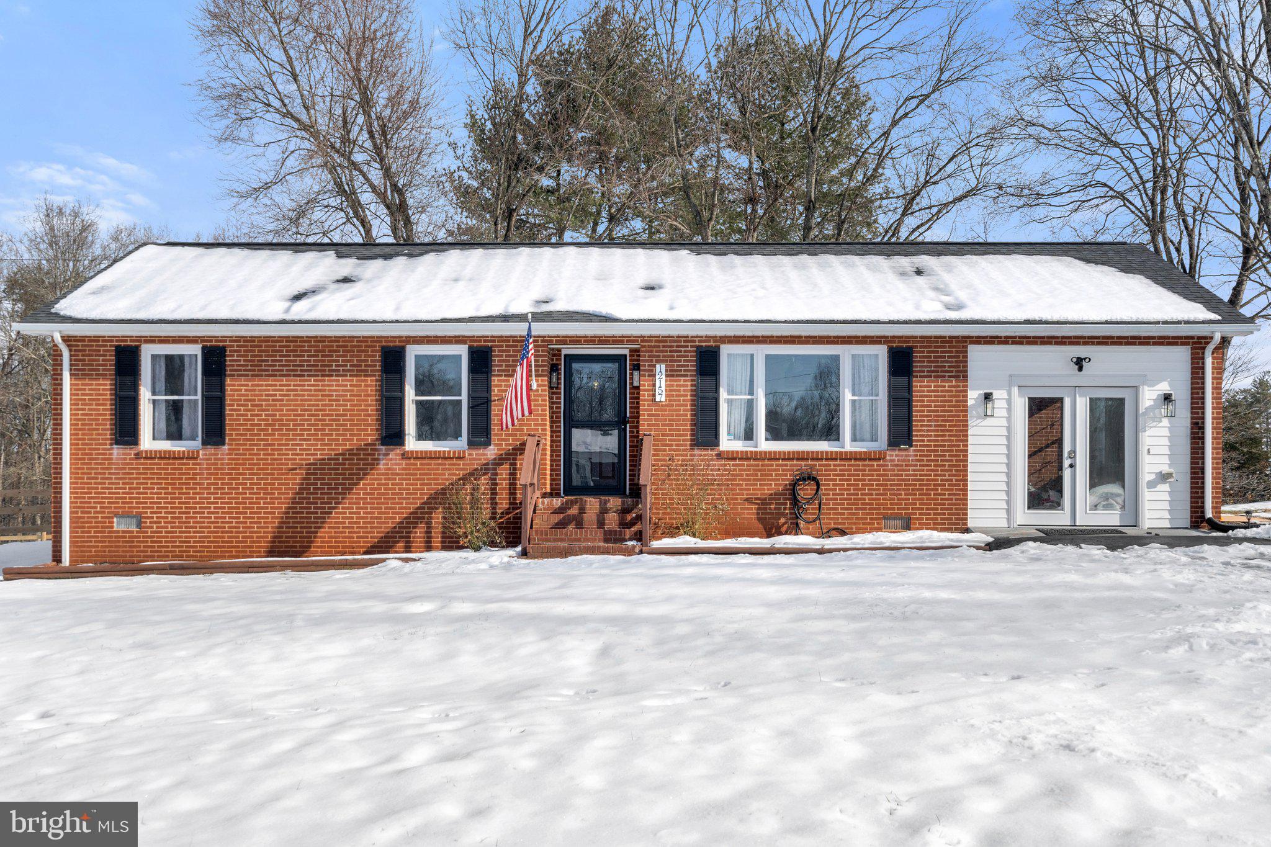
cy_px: 424
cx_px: 636
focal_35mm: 35
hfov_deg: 54.4
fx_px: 1236
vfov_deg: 37.8
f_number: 13
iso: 200
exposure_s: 1/400
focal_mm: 35
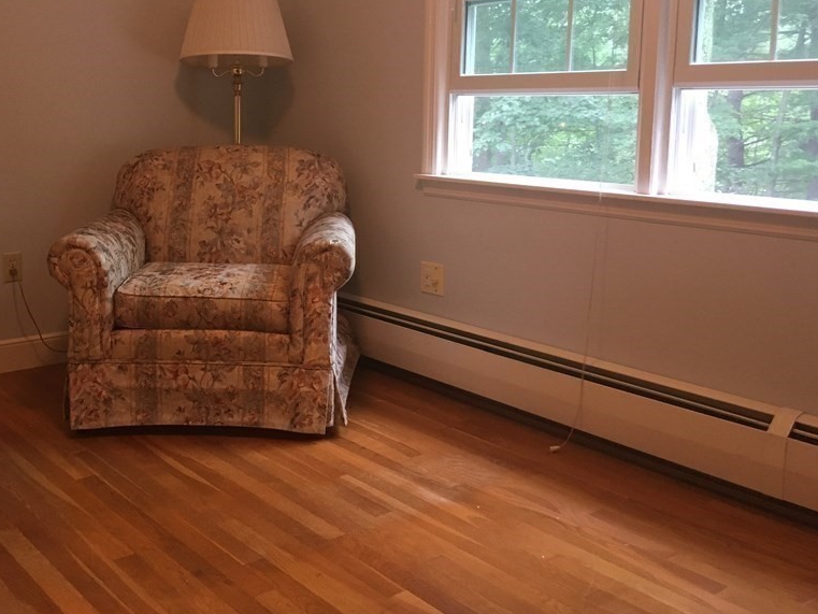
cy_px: 217
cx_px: 300
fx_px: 922
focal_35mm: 39
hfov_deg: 47.4
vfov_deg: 36.5
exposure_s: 1/24
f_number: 2.2
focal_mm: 4.15
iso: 200
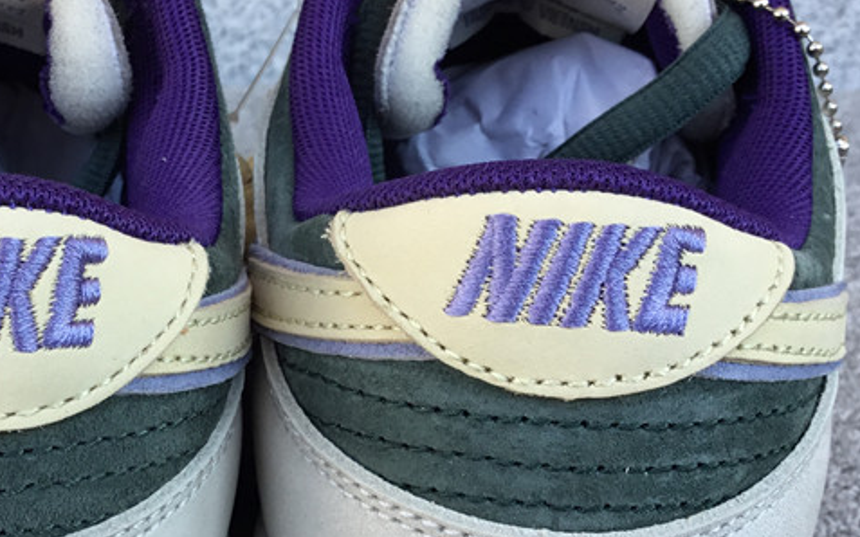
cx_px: 281
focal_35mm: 62
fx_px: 1453
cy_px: 361
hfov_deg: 32.7
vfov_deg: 20.9
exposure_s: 1/109
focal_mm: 3.3
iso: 25
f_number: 2.4
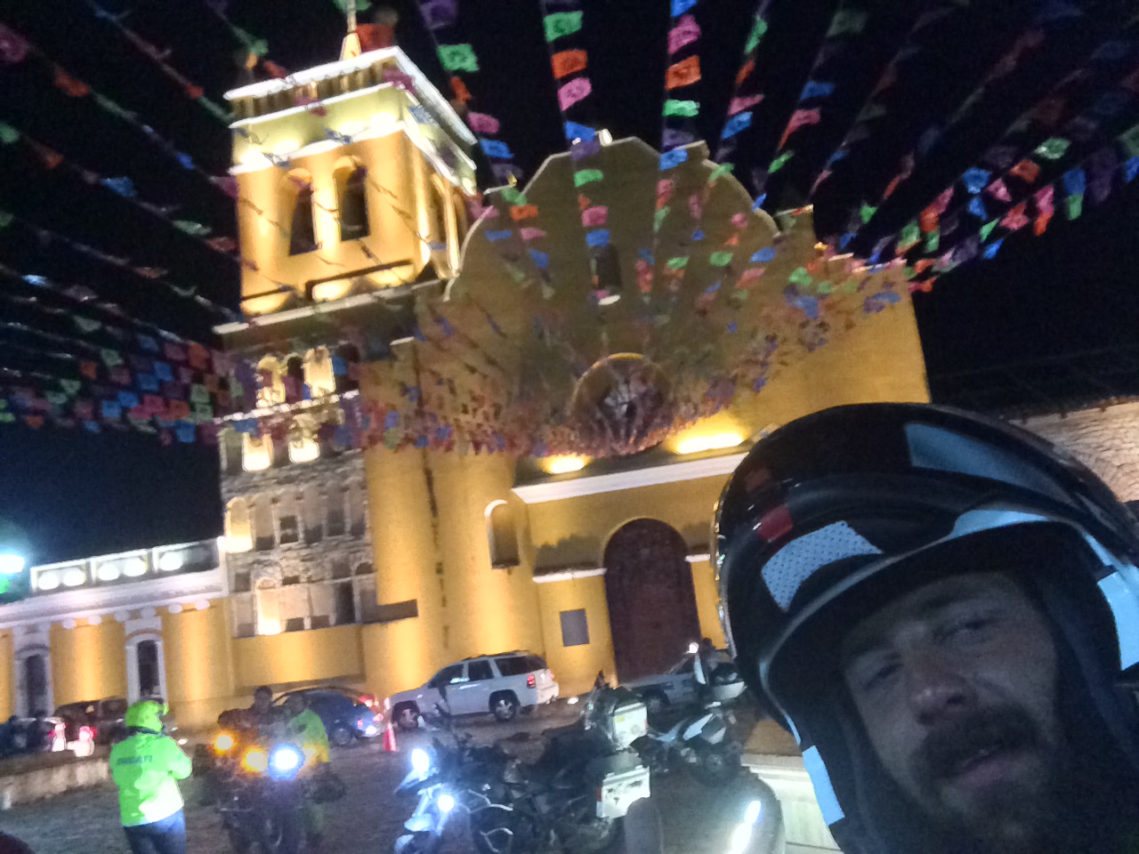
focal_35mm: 31
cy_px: 427
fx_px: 1020
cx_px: 570
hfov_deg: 58.4
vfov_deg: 45.4
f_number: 2.4
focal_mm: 2.15
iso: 1250
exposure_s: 1/15
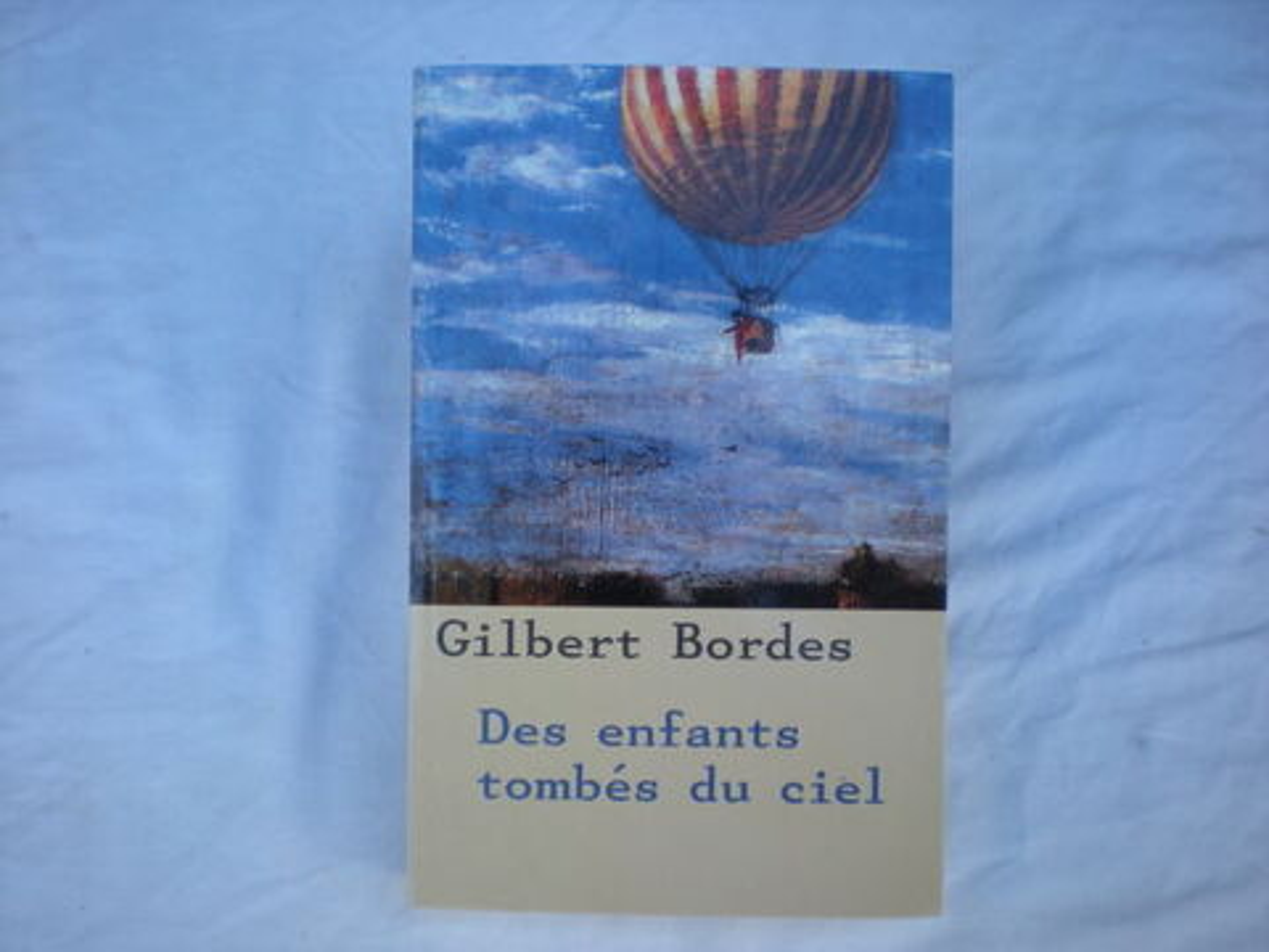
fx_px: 1393
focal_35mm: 38
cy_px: 476
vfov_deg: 37.7
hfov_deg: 49.0
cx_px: 634
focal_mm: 6.3
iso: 64
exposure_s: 1/88.5
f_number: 3.1
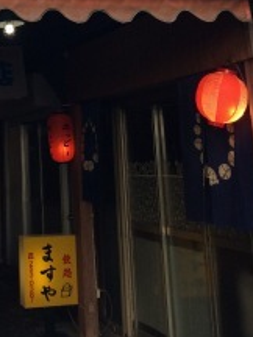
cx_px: 5
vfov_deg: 27.5
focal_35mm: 67
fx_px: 653
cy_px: 12
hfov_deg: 21.2
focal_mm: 4.15
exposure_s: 1/366
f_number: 2.2
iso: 32
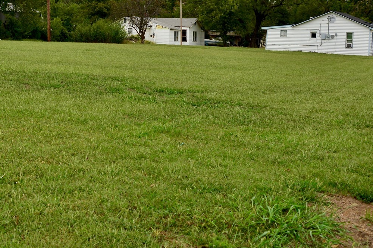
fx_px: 591
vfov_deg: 23.5
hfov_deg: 34.7
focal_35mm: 57
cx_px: 120
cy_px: 57
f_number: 5
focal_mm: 28
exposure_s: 1/1600
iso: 320
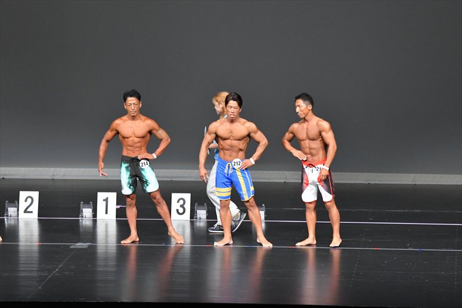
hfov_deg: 10.2
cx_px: 231
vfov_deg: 6.8
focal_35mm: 202
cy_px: 154
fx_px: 2591
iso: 5000
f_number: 5.6
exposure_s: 1/400
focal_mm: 135
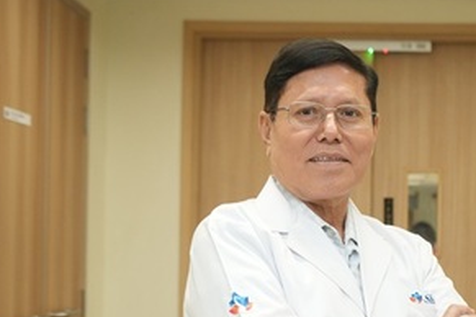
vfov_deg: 18.3
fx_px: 978
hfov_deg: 27.1
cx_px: 334
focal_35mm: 74
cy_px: 243
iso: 2000
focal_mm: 47
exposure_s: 1/125
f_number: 5.6
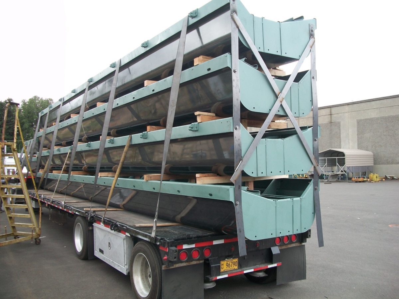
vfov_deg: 44.2
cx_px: 200
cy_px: 150
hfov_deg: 56.8
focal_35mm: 32
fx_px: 369
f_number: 2.9
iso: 80
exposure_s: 1/250
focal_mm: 5.7
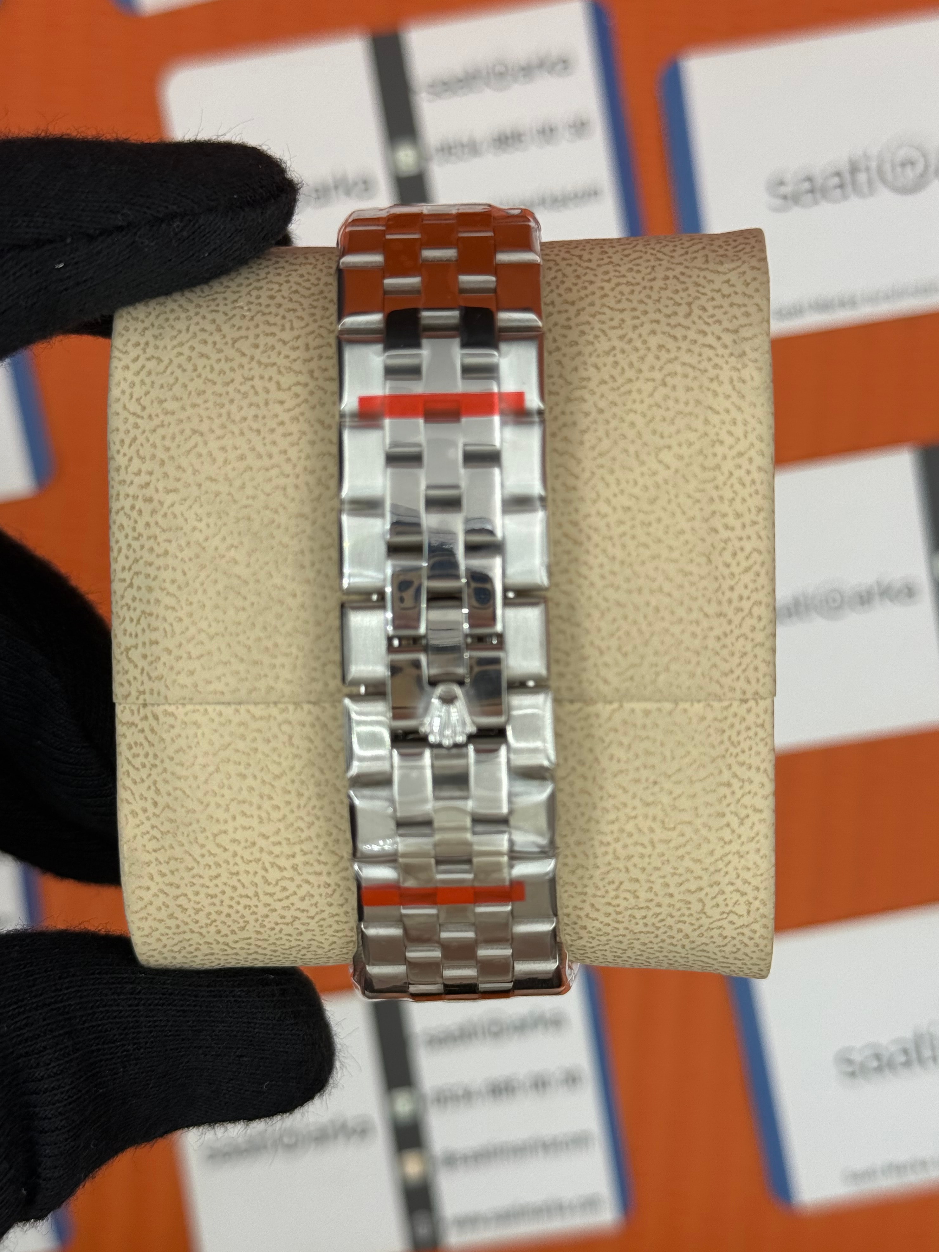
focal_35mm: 49
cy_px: 634
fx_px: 1772
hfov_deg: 29.7
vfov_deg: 38.9
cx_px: 464
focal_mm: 6.76
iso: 64
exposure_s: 1/855
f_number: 1.78
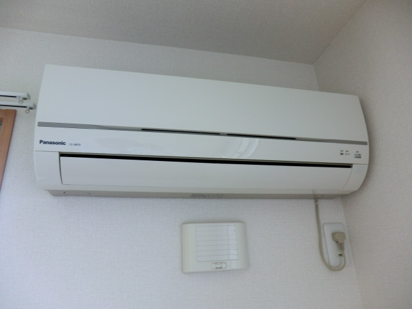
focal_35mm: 24
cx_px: 206
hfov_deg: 71.6
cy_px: 154
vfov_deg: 56.8
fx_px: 286
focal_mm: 4.3
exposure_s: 1/60
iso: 100
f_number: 3.2
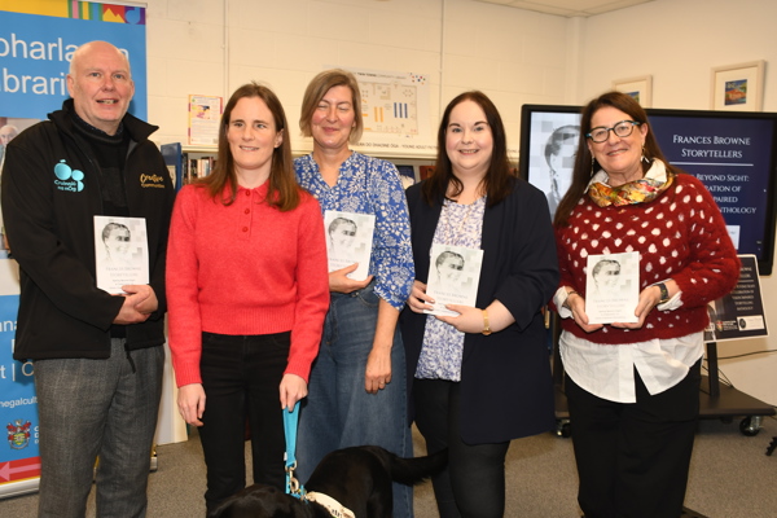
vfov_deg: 38.9
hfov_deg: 55.8
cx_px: 388
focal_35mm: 34
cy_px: 259
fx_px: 734
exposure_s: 1/60
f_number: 6.3
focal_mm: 23
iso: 640
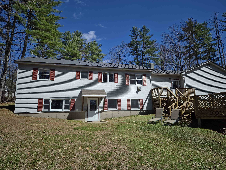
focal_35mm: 23
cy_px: 85
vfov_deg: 58.9
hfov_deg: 73.9
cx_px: 113
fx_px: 150
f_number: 1.8
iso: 25
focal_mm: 5.4
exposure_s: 1/1900
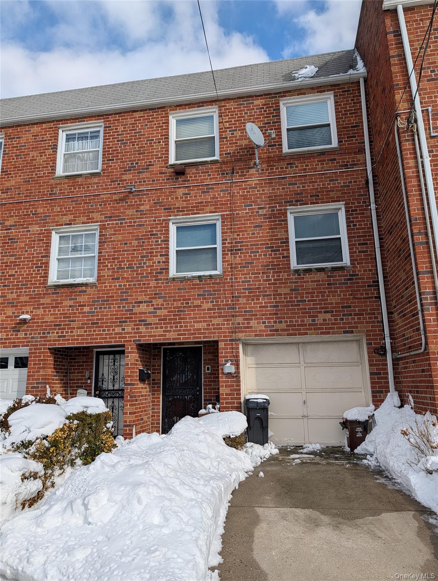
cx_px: 219
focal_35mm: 24
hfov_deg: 56.9
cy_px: 290
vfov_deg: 71.5
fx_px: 404
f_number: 1.68
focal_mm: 6.9
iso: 17
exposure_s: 1/1081
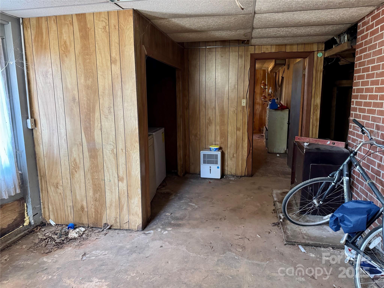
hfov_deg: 71.6
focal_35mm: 24
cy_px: 144
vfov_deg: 56.8
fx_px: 266
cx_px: 192
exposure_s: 1/40
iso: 640
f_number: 1.78
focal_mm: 6.76
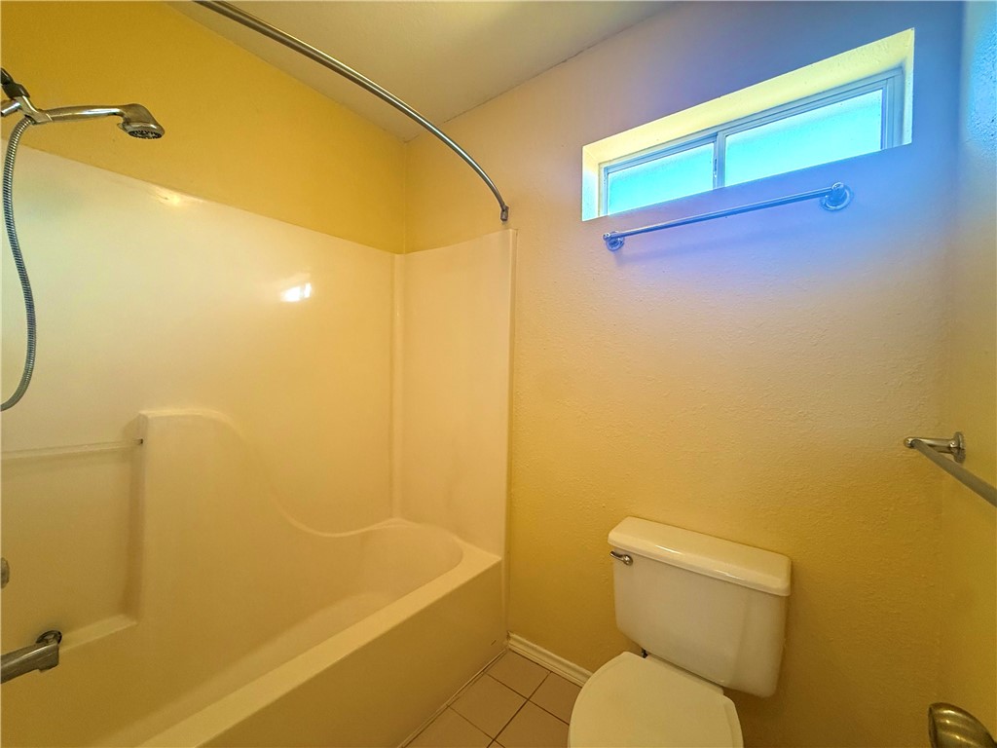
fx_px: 403
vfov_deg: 85.7
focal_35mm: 14
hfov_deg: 102.1
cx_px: 498
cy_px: 374
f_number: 2.2
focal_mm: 2.22
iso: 200
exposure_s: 1/120
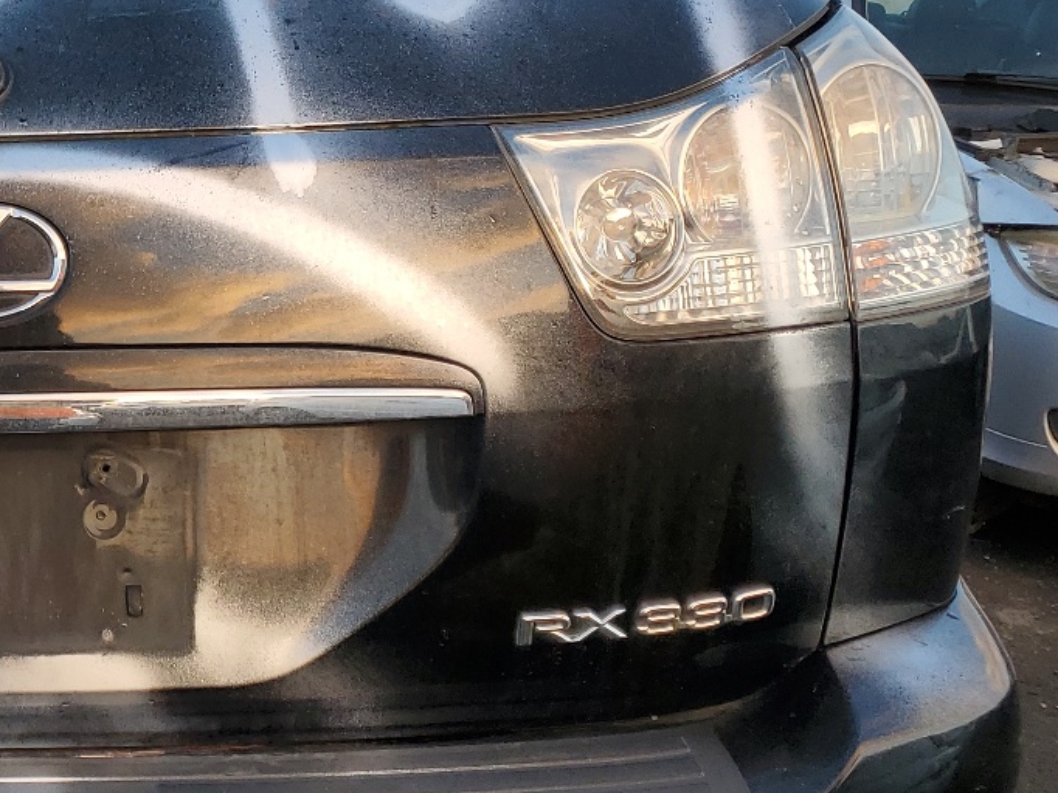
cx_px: 0
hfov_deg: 29.6
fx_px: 1864
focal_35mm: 61
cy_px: 433
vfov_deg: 24.0
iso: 50
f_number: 1.5
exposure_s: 1/204
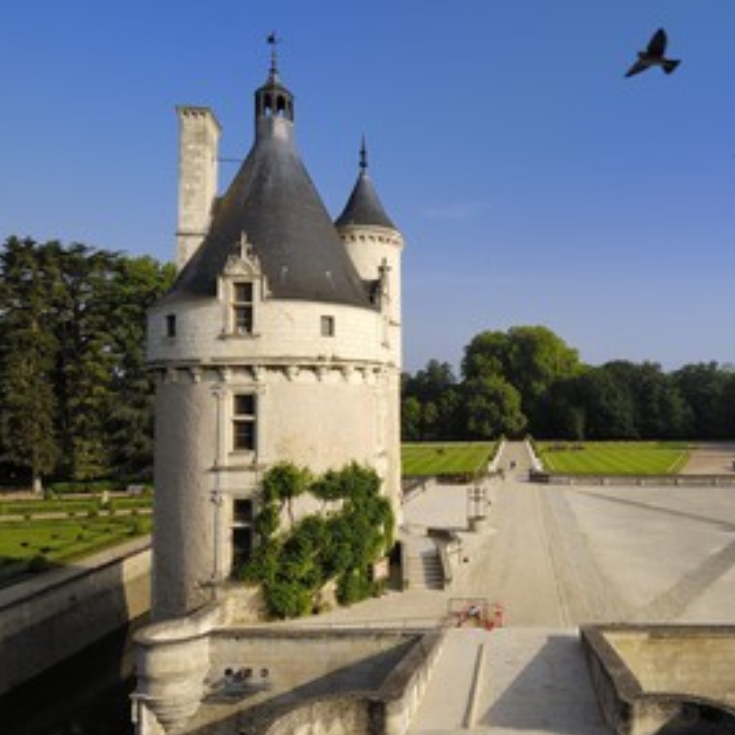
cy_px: 370
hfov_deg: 62.6
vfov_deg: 65.0
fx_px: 577
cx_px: 518
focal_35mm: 24
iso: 100
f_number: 7.1
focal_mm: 12
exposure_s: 1/350
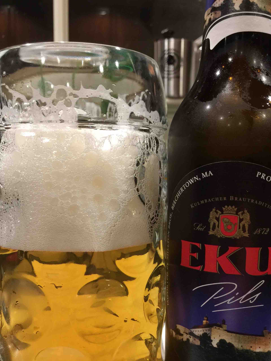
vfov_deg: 49.6
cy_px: 226
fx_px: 386
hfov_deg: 38.6
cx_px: 146
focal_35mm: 37
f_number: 2.2
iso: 64
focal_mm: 4.15
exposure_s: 1/4
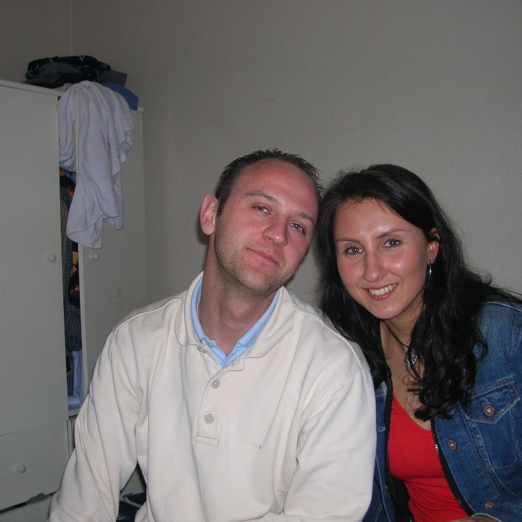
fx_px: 717
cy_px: 263
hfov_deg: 40.0
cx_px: 283
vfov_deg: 40.0
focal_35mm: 42
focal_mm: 5.8
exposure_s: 1/60.1
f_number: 2.8
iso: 50
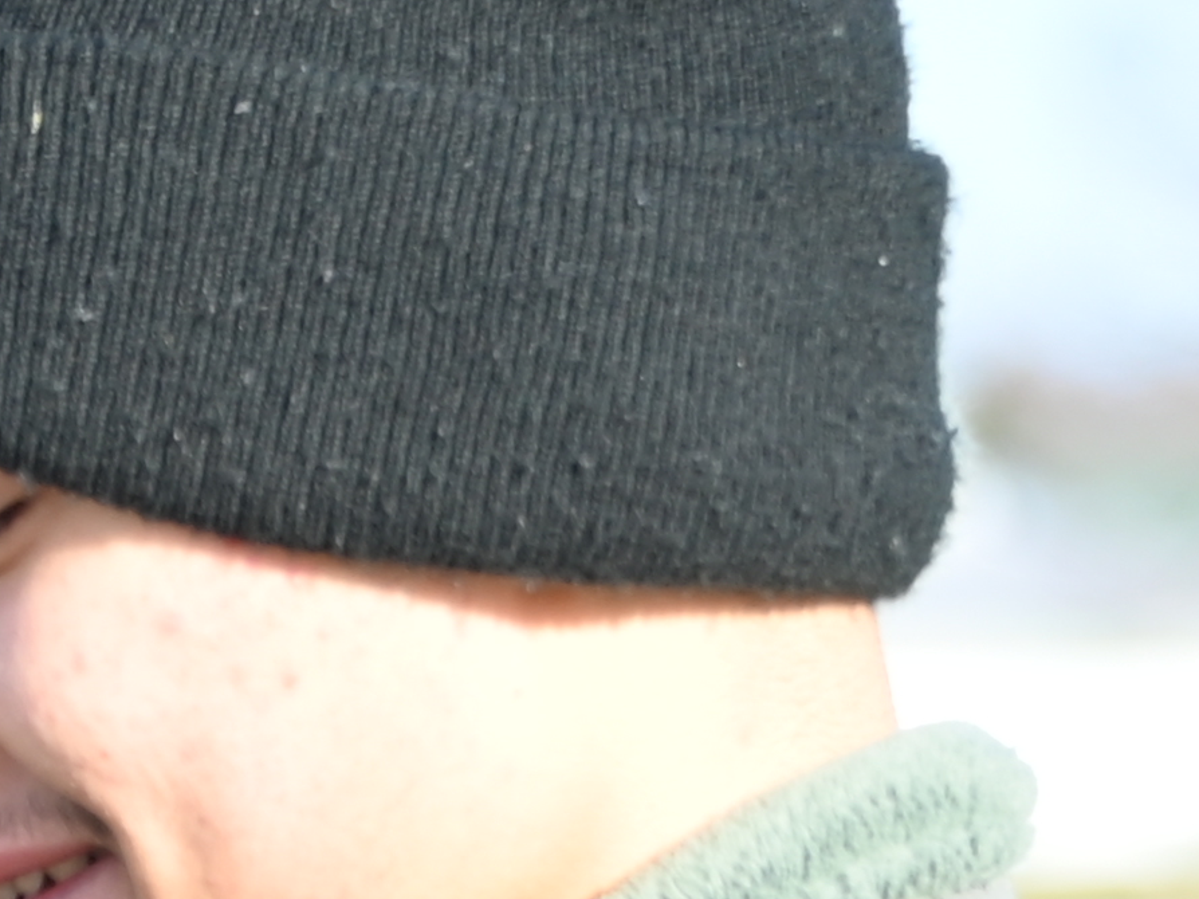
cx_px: -707
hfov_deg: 2.4
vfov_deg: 1.8
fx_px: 28152
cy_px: 1838
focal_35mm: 813
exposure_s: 1/250
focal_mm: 125
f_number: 5.6
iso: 200
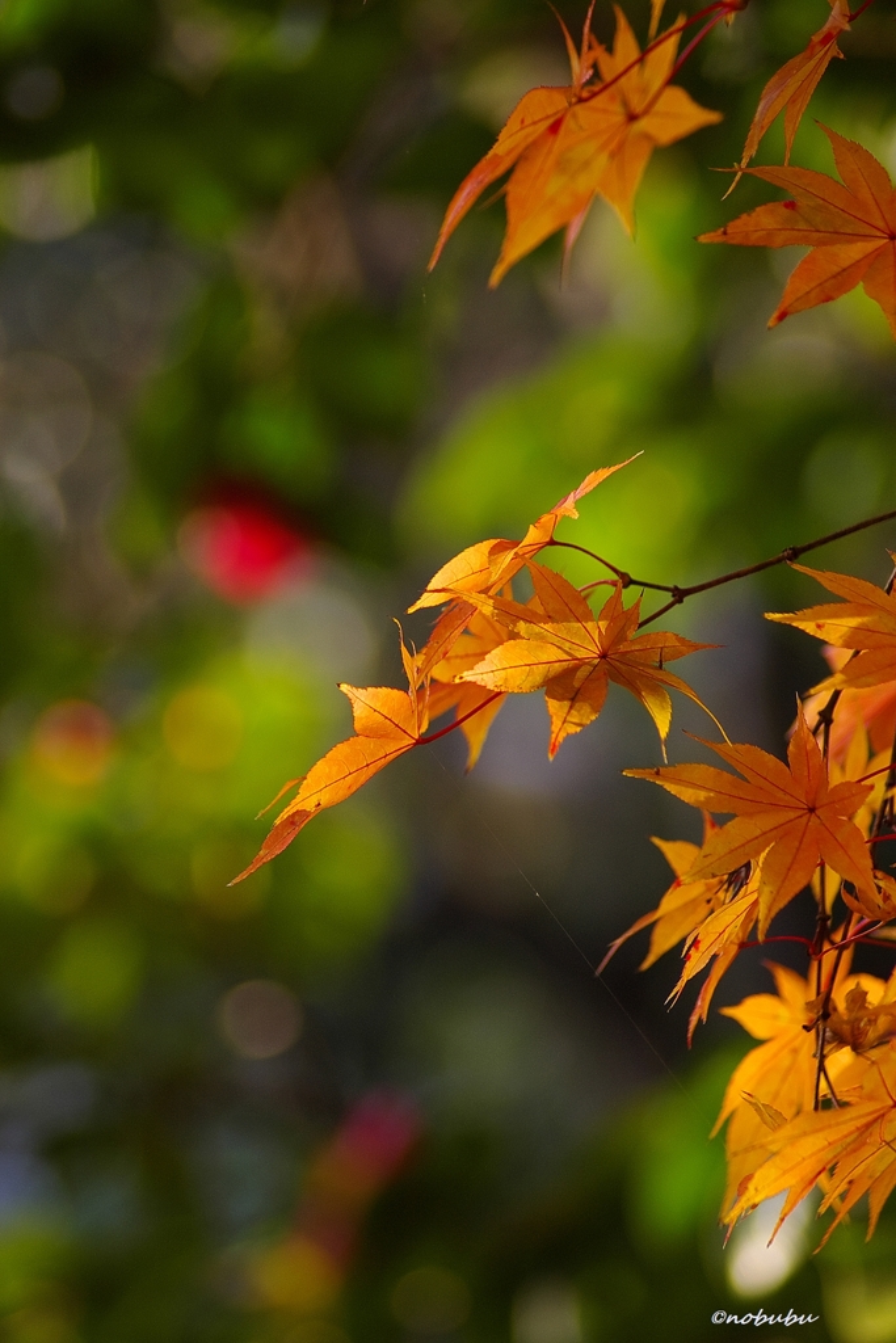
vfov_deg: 9.8
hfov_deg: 6.5
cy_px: 672
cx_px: 448
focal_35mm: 210
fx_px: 7837
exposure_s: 1/200
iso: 400
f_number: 5
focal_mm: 140
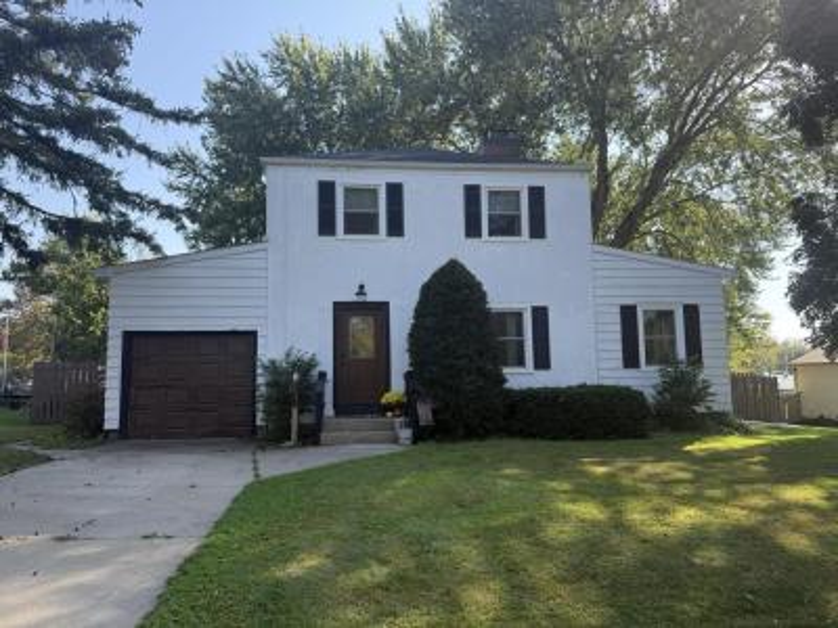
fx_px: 581
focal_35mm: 24
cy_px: 314
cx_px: 419
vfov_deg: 56.8
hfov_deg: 71.6
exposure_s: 1/1156
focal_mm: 6.76
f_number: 1.78
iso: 100
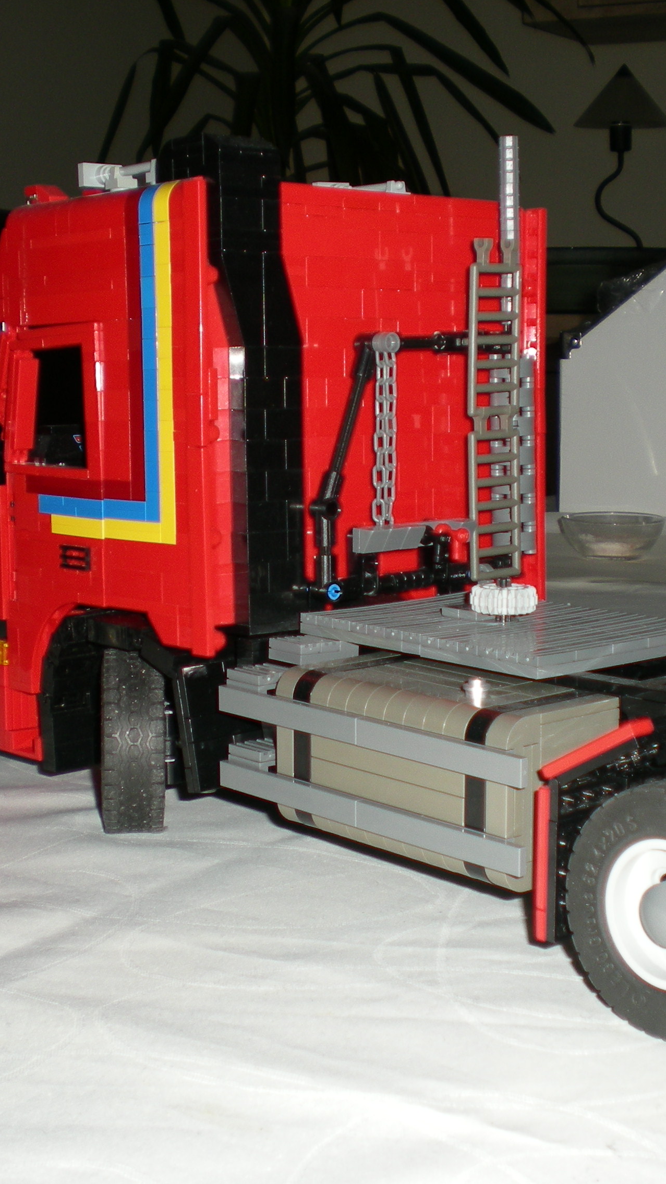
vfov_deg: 37.2
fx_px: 1759
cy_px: 595
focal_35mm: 56
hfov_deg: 21.4
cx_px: 383
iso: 50
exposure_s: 1/60
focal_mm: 6.3
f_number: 3.1
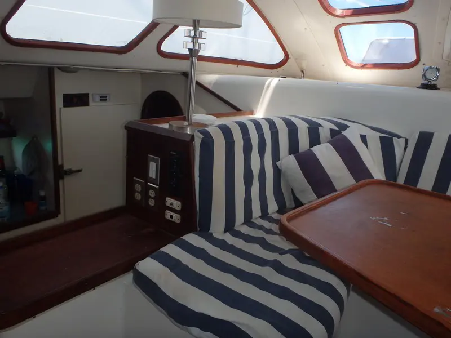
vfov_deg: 49.7
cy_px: 169
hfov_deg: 63.4
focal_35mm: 28
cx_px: 226
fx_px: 365
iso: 125
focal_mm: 5
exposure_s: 1/160
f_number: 3.9
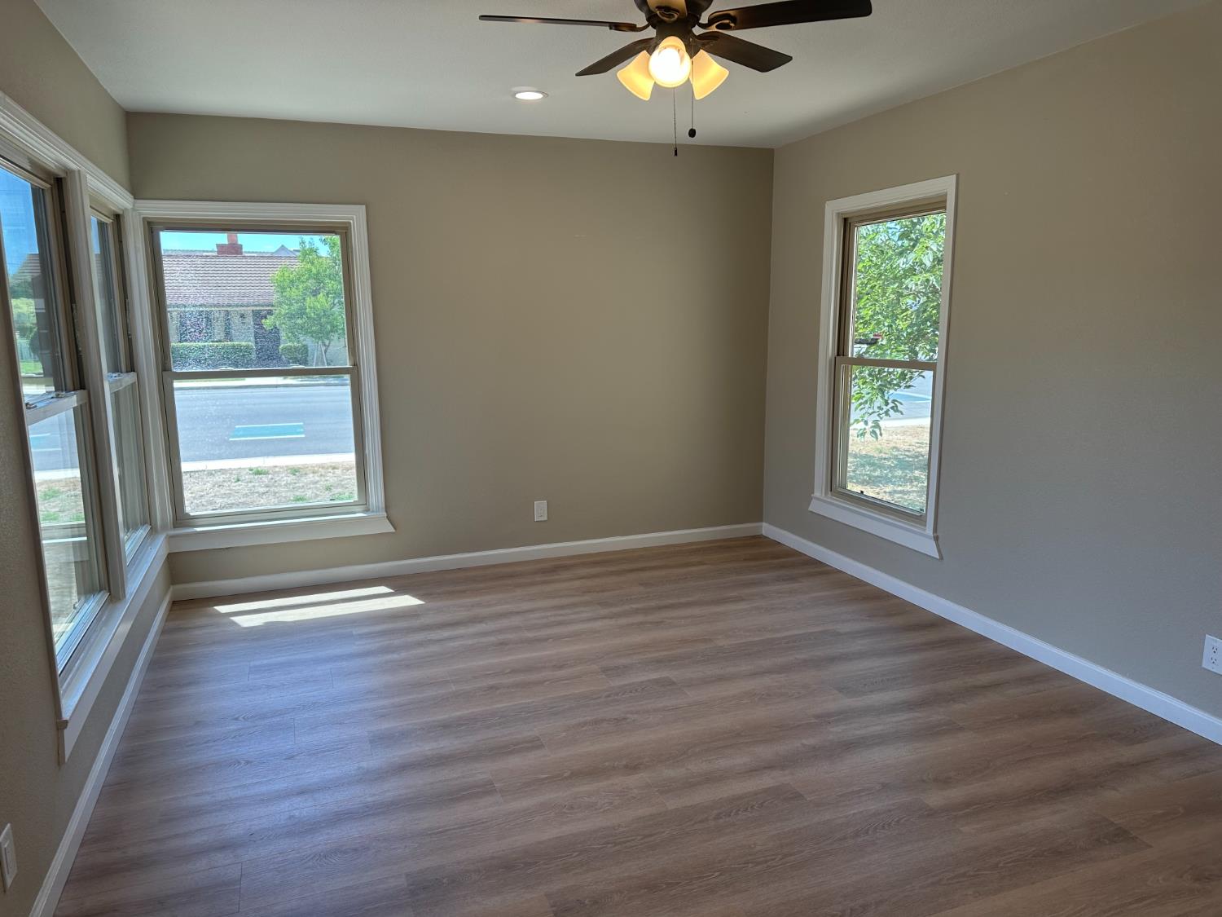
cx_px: 611
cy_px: 458
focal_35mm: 24
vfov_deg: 56.8
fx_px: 847
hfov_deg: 71.6
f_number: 1.78
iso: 80
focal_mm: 6.86
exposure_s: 1/273
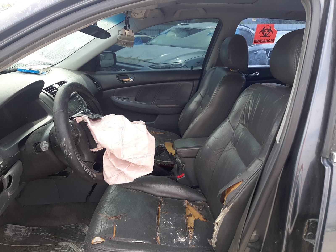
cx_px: 168
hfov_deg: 67.3
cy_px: 126
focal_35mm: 26
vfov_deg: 53.1
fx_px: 252
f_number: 1.7
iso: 40
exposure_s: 1/357
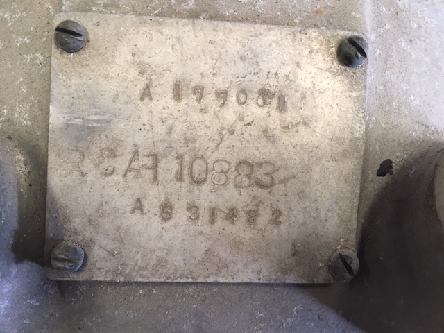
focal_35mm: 29
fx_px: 372
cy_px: 166
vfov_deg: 48.2
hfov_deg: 61.7
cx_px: 222
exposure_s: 1/30
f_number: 2.2
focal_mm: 4.15
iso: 64
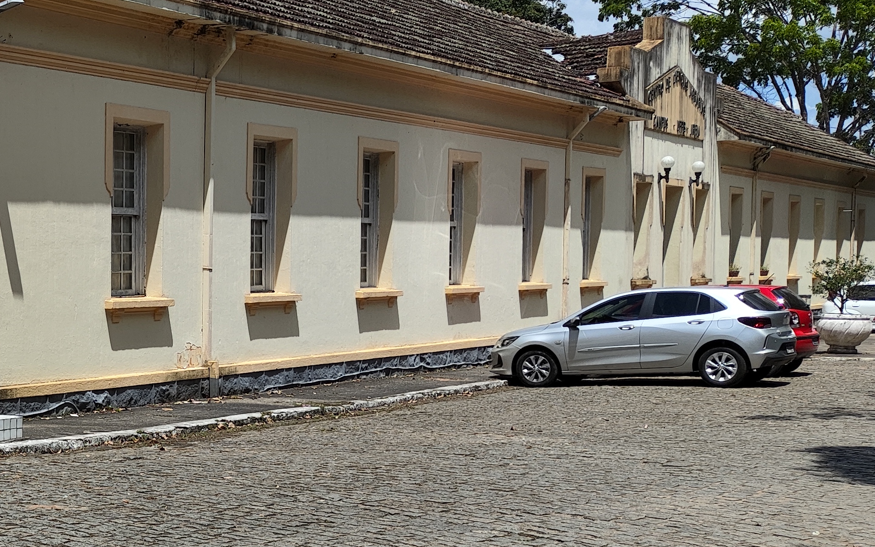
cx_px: -134
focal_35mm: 61
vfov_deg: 21.2
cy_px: 383
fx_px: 1455
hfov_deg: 29.5
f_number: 1.8
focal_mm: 4.68
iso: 50
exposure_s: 1/2247
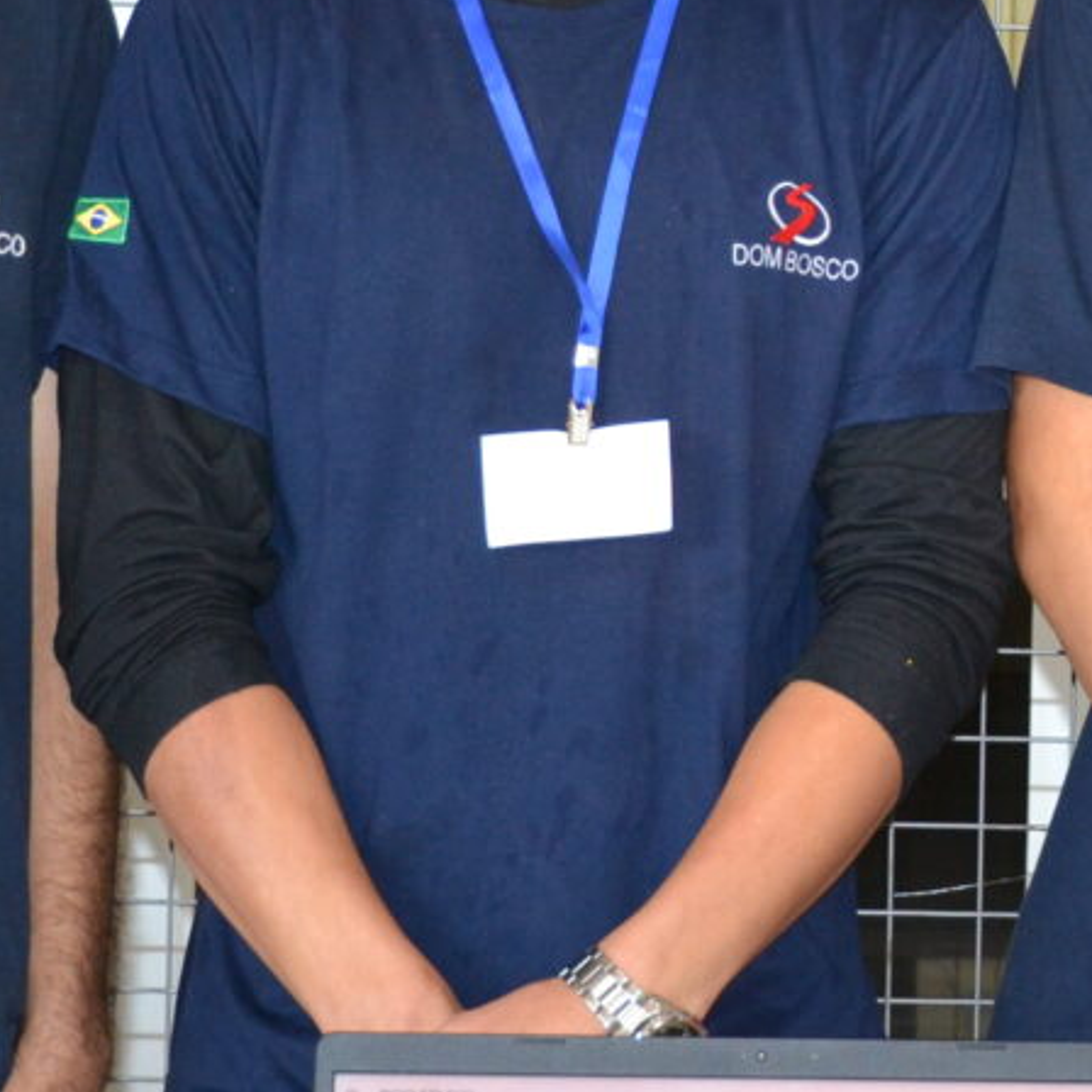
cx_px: 1150
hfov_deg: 12.1
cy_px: 351
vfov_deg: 12.3
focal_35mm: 142
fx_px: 5068
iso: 720
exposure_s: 1/60
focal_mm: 26
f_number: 3.8
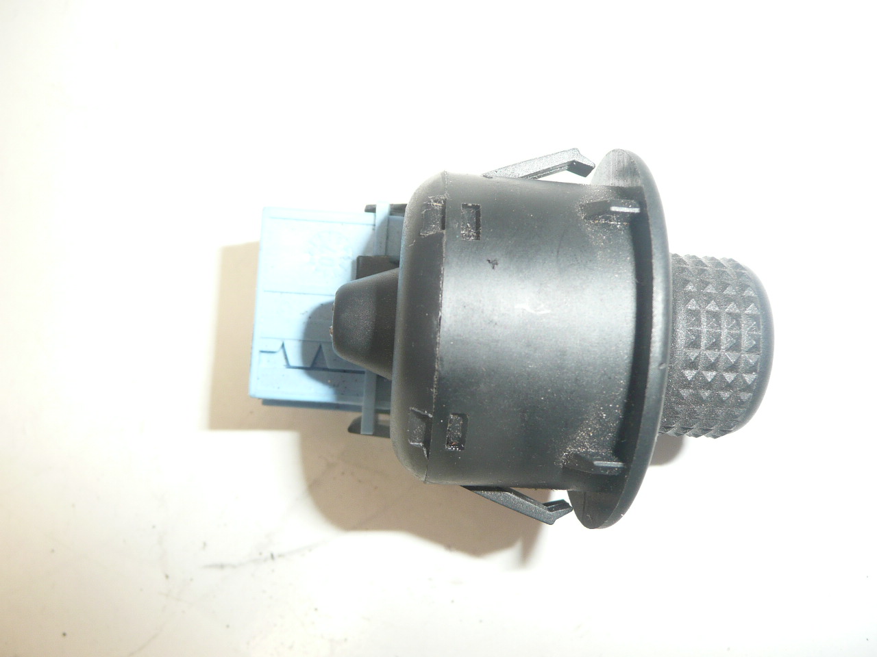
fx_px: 760
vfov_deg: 46.8
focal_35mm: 30
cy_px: 328
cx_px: 438
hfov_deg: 60.0
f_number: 3.3
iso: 100
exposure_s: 1/60
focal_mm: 4.6
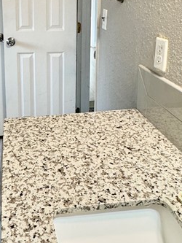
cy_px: 49
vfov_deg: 41.9
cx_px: 39
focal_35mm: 43
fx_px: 301
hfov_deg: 32.8
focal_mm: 2.22
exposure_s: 1/120
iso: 250
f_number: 2.2
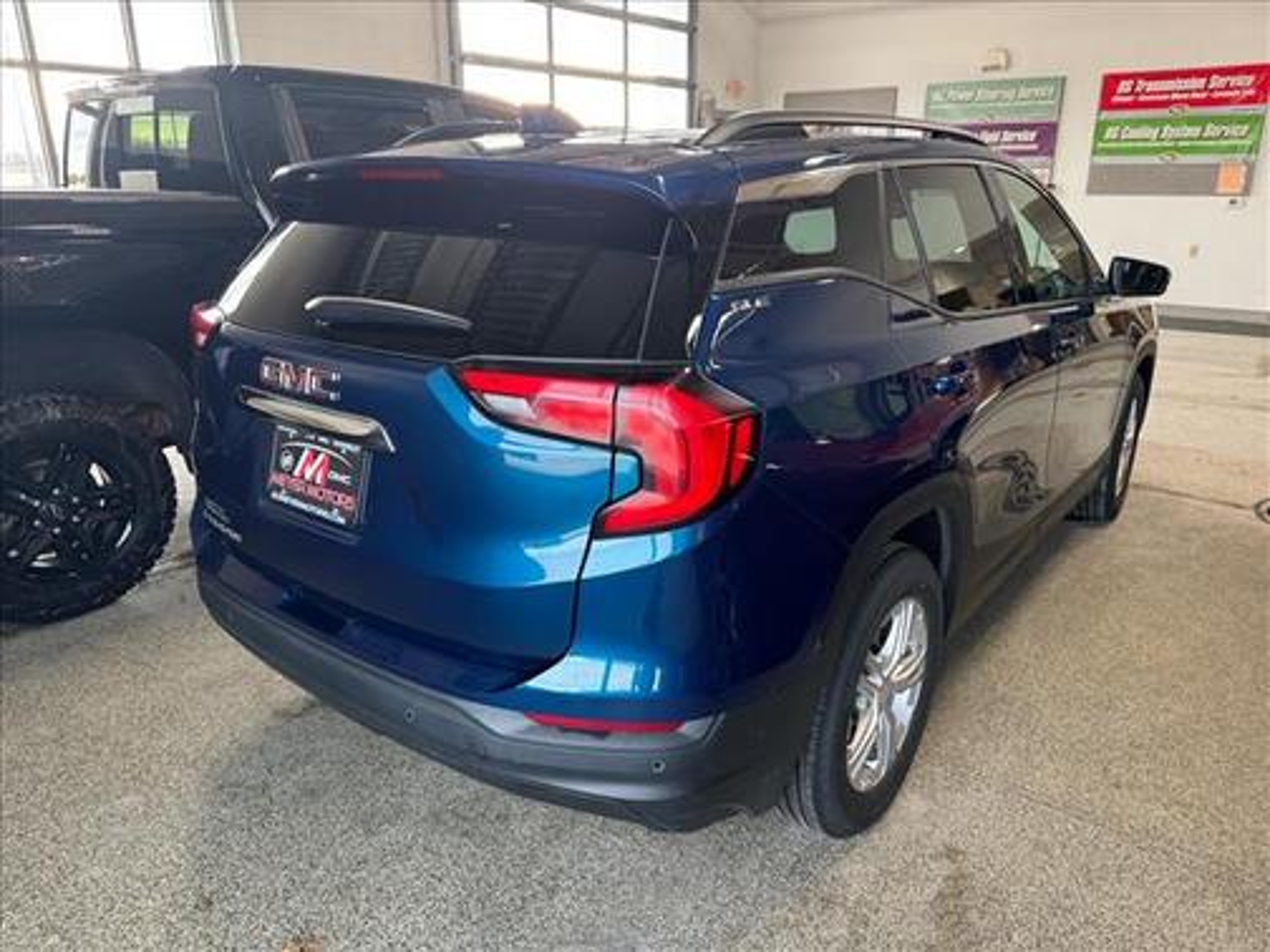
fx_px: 881
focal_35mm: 24
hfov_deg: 71.6
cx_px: 635
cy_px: 476
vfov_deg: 56.8
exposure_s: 1/60
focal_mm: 6.76
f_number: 1.78
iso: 160
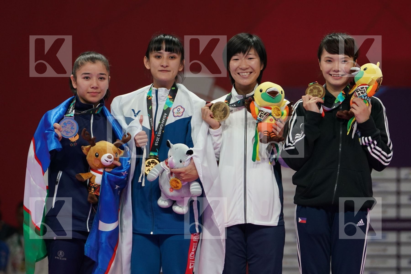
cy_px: 137
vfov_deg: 4.9
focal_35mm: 279
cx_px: 206
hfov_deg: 7.4
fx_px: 3185
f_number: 4
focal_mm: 186
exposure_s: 1/500
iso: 1600
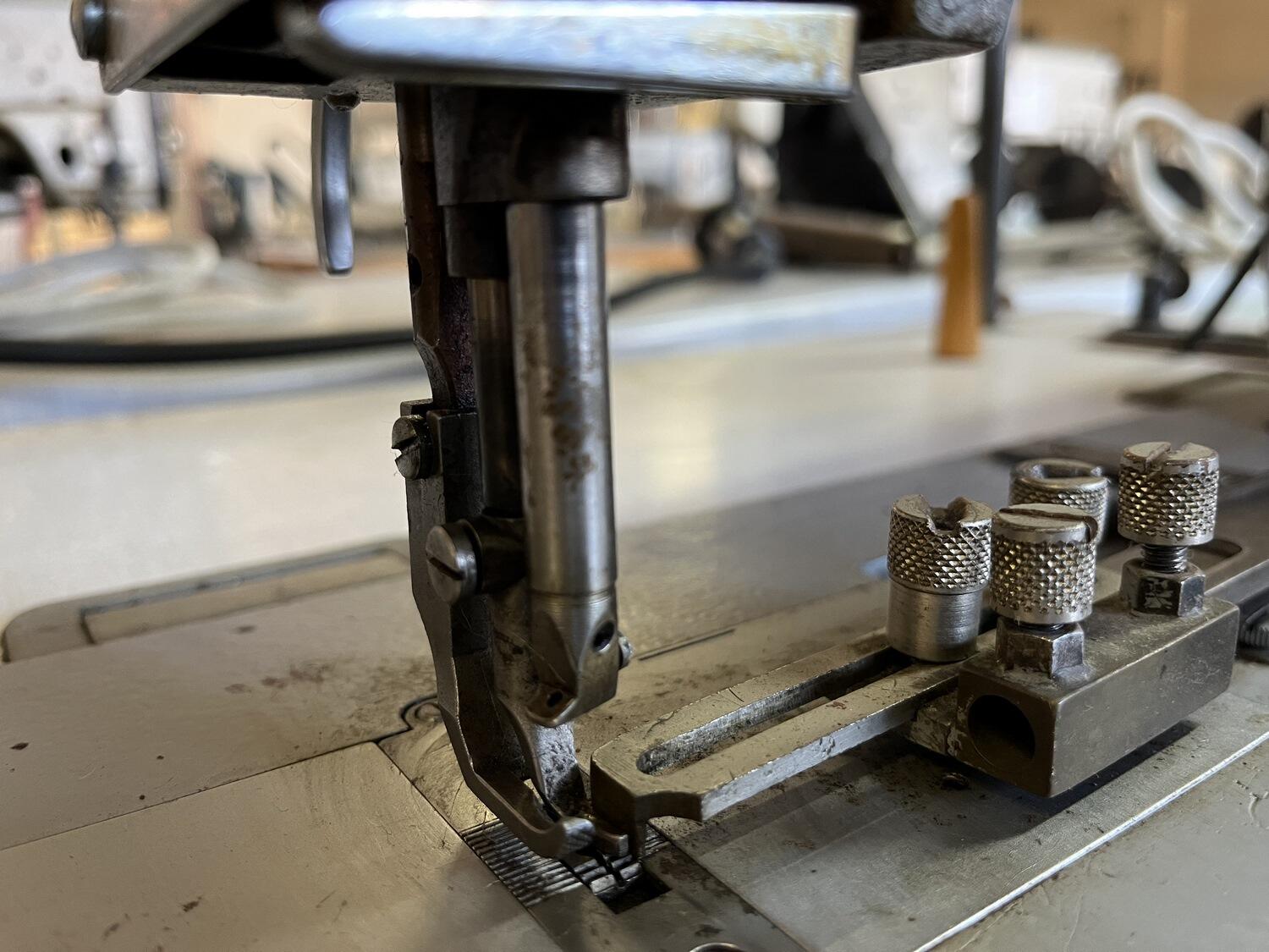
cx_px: 634
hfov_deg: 67.3
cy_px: 476
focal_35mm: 26
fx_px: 953
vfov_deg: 53.1
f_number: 1.6
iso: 160
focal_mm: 5.1
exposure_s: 1/50
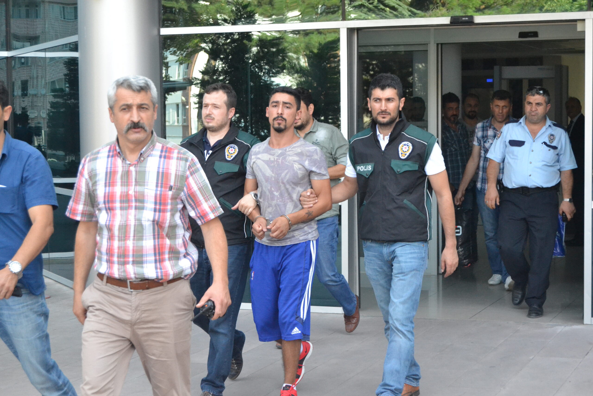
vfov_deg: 17.5
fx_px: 1285
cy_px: 198
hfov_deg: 26.0
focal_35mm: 78
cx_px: 296
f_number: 5.6
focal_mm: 52
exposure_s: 1/500
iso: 2800
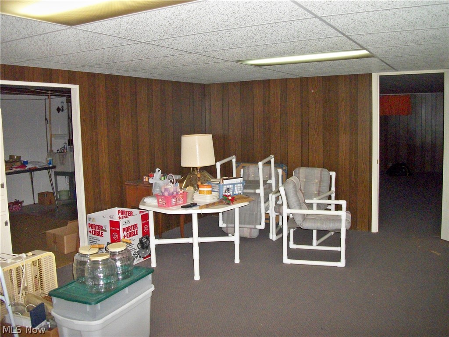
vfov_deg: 44.2
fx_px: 415
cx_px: 224
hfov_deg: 56.8
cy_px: 168
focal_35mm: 32
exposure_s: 1/125
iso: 400
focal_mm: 5.7
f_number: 2.9
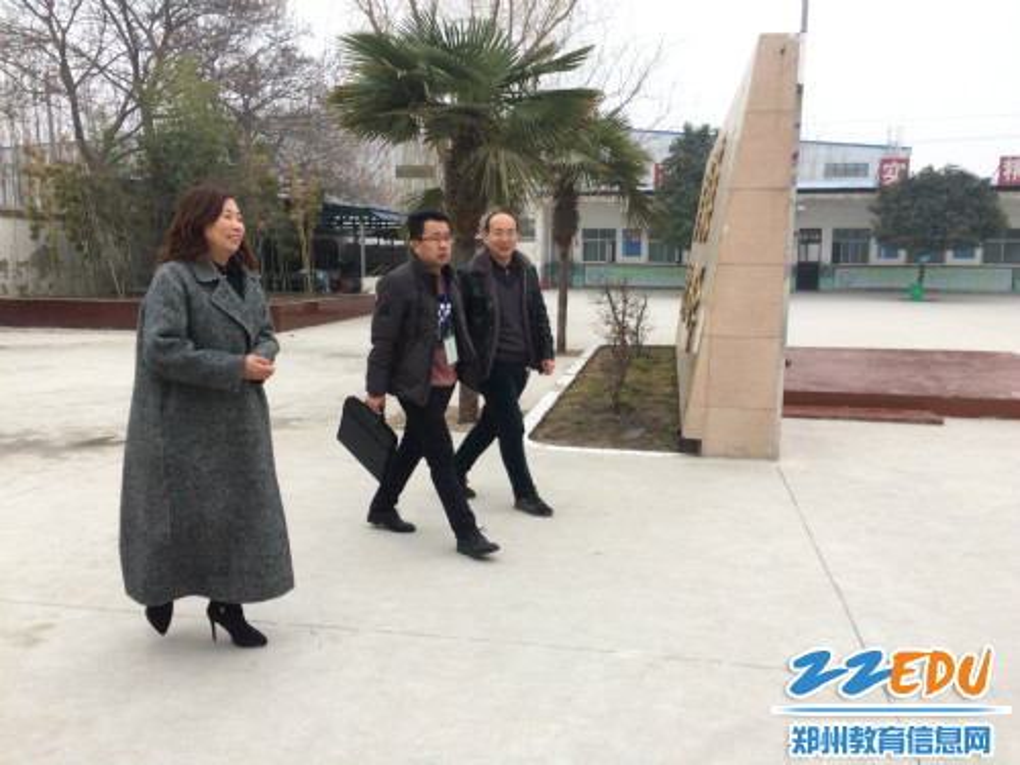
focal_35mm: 29
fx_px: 855
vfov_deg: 48.2
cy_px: 382
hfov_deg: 61.7
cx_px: 510
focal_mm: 4.15
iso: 32
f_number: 2.2
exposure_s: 1/423
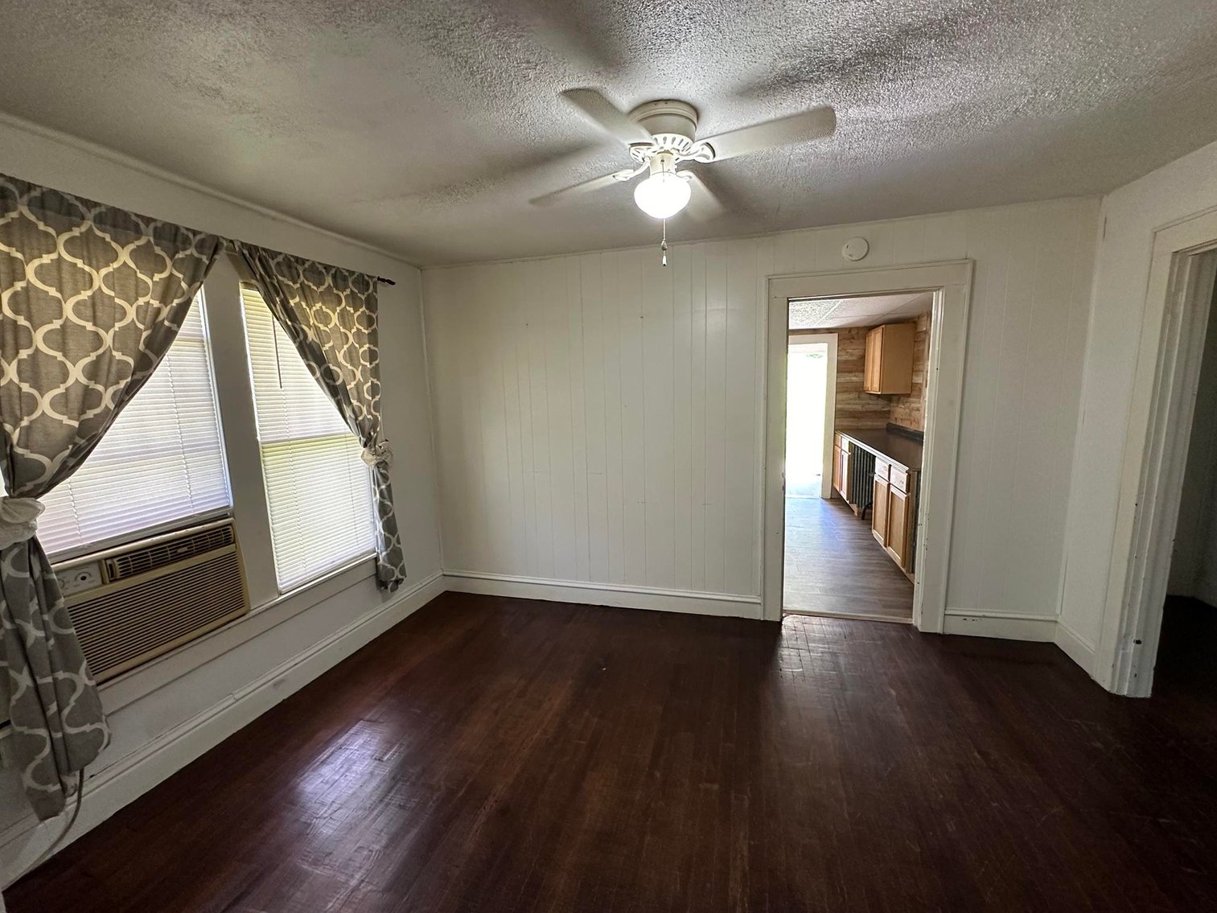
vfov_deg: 85.7
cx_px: 608
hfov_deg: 102.1
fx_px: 492
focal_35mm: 14
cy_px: 456
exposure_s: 1/73
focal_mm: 2.22
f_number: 2.2
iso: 320
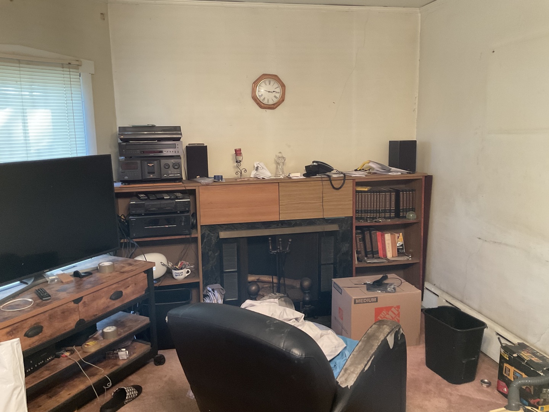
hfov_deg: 61.7
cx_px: 274
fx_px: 460
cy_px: 206
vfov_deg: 48.2
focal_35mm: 29
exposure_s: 1/40
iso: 250
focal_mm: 3
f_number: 1.8
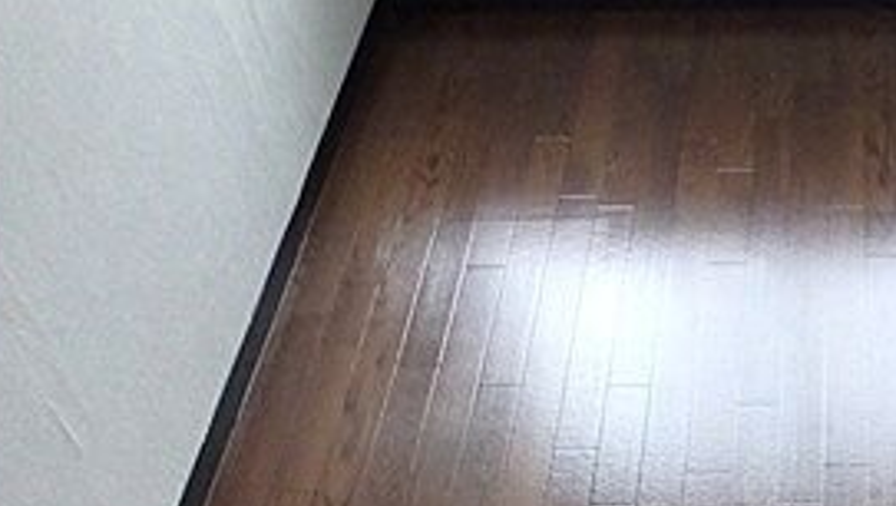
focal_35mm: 54
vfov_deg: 19.4
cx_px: 903
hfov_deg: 34.8
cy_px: 761
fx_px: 1284
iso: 800
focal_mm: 3.7
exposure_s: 1/15
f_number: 3.5
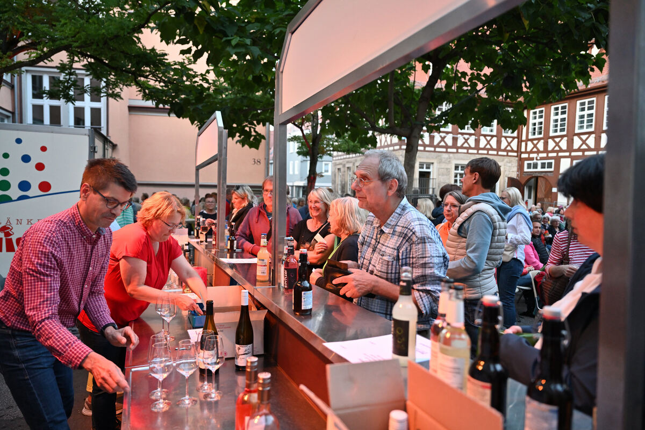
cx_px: 322
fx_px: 430
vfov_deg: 53.1
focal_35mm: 24
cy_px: 215
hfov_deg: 73.7
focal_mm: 24
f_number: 2.8
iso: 1600
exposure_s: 1/250
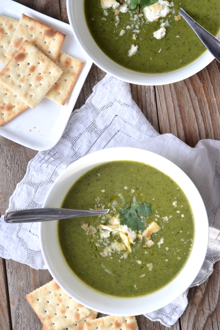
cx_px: 110
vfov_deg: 27.0
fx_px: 687
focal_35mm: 75
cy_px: 165
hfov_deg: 18.2
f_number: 7.1
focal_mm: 50
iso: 1250
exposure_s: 1/60
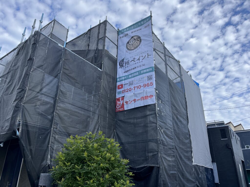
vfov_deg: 53.1
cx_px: 125
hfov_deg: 67.3
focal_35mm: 26
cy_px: 94
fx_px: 188
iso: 50
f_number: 1.6
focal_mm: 5.1
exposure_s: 1/2571
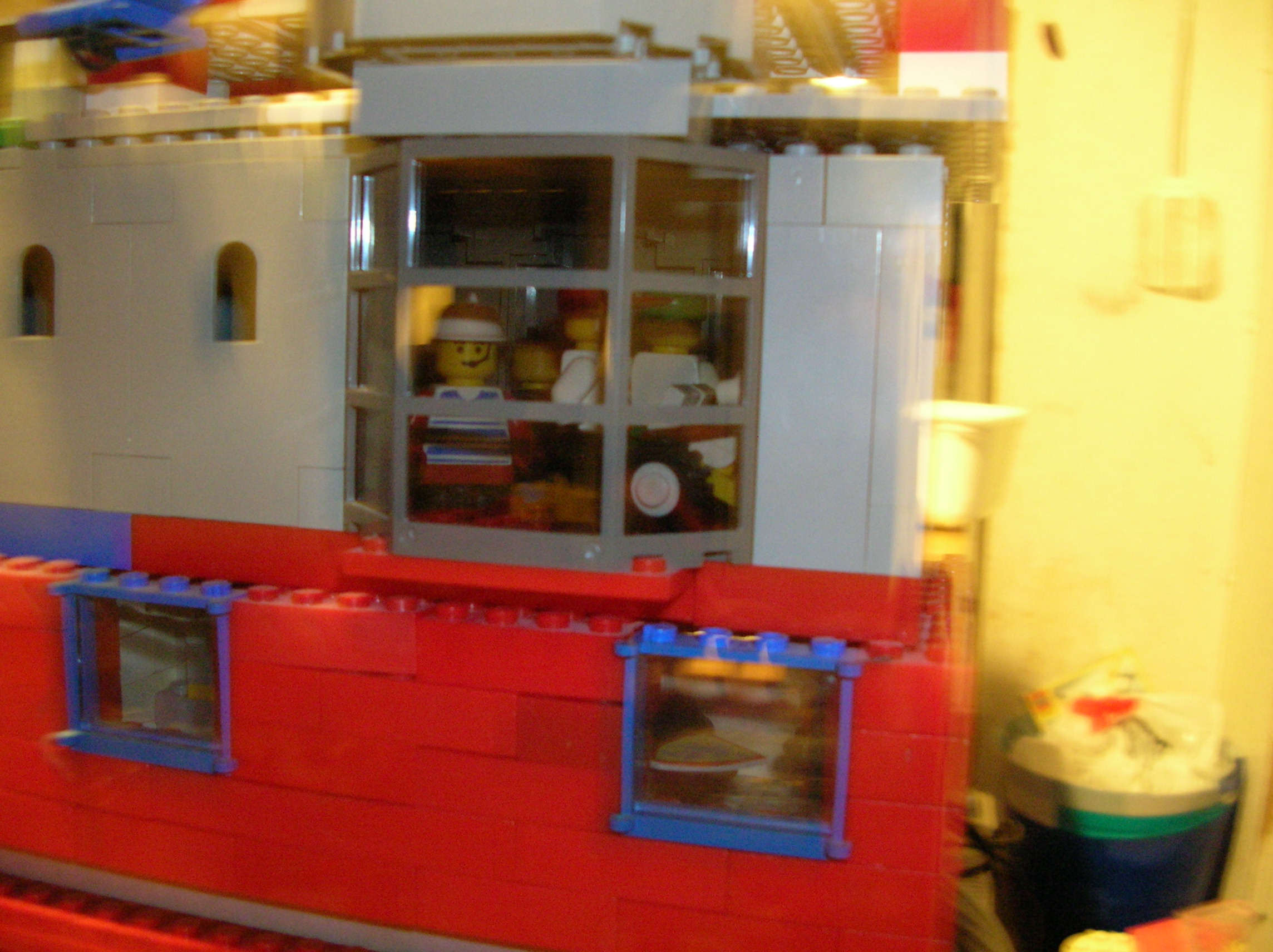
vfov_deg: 40.6
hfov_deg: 52.7
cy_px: 476
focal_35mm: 35
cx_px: 636
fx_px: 1286
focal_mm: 5.8
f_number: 2.8
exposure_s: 1.15
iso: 200
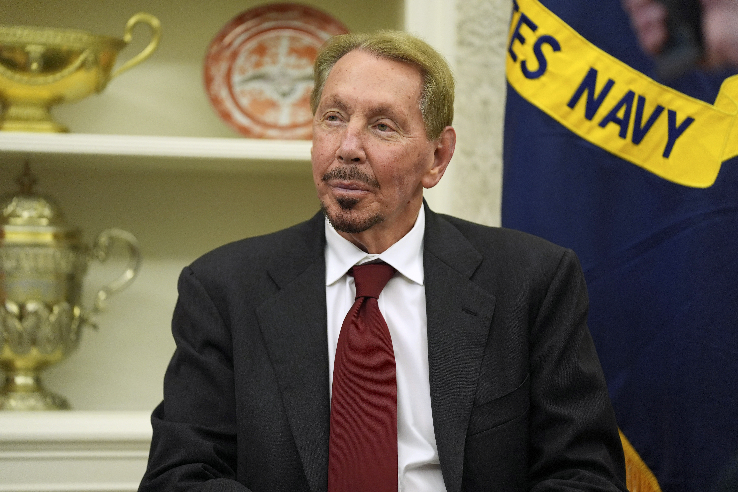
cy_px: 246
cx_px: 369
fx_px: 3362
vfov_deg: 8.4
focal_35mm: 164
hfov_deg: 12.5
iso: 2000
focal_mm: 164
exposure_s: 1/500
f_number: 2.8
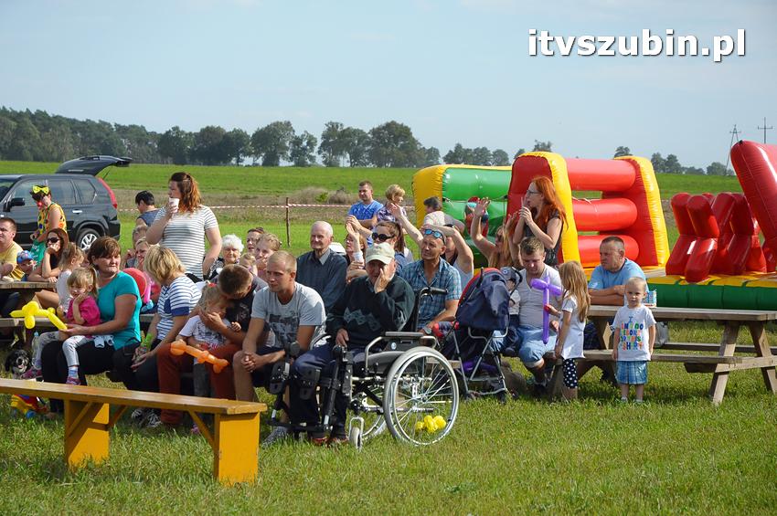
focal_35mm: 105
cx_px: 388
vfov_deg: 13.0
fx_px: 2264
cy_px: 258
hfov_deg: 19.5
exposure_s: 1/1250
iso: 400
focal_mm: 70
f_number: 7.1
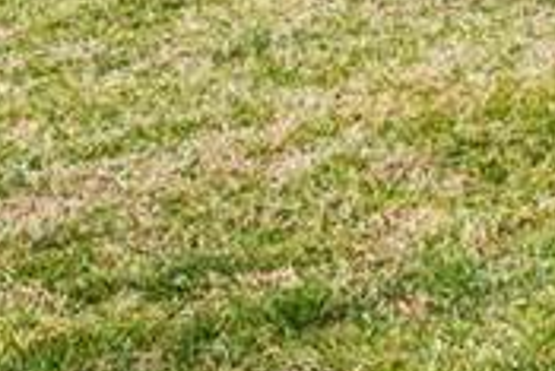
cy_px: -458
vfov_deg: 8.9
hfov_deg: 10.0
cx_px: 1754
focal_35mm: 143
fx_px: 2201
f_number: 8
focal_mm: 13
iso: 100
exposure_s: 1/60
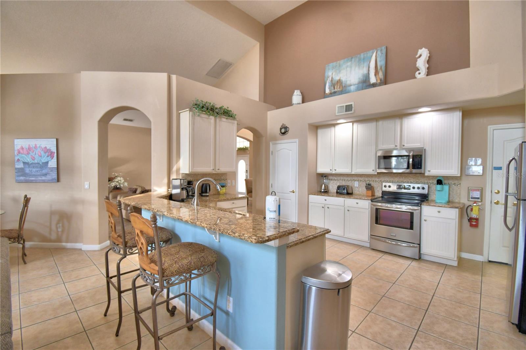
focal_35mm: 15
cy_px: 175
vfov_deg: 77.3
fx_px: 219
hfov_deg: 100.4
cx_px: 263
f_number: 4.5
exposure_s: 1/50
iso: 400
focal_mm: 10
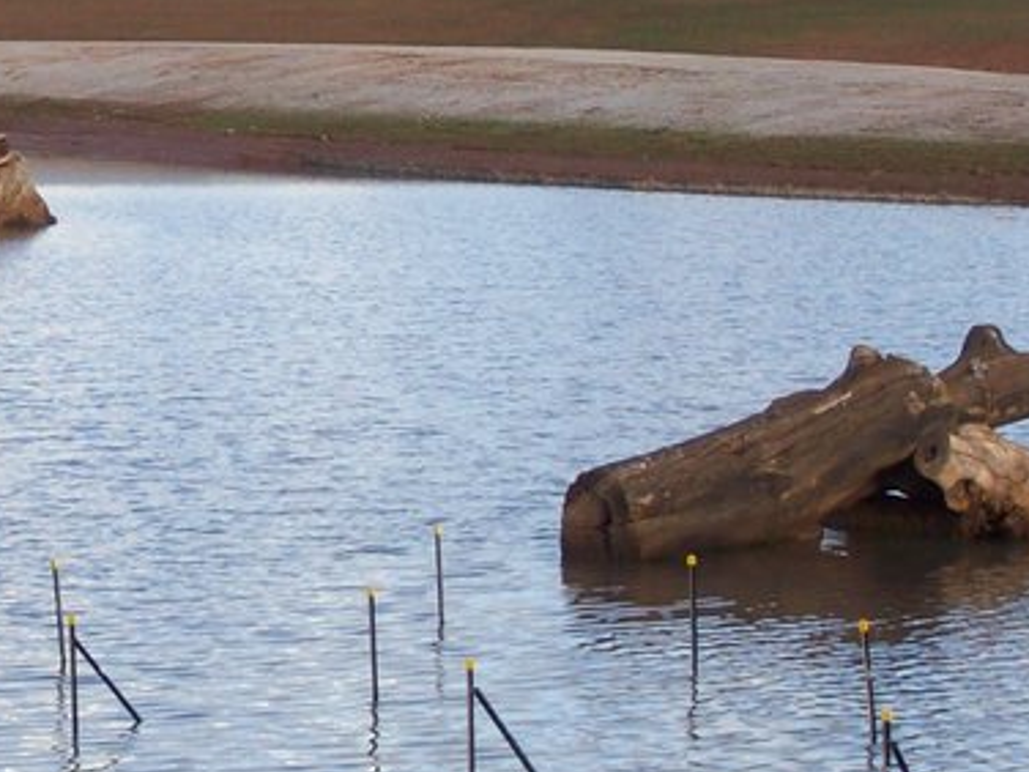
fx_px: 5529
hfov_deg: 10.6
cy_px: 300
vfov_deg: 8.0
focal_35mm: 186
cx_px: 104
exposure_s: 1/225
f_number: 3.8
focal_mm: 11.6
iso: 80
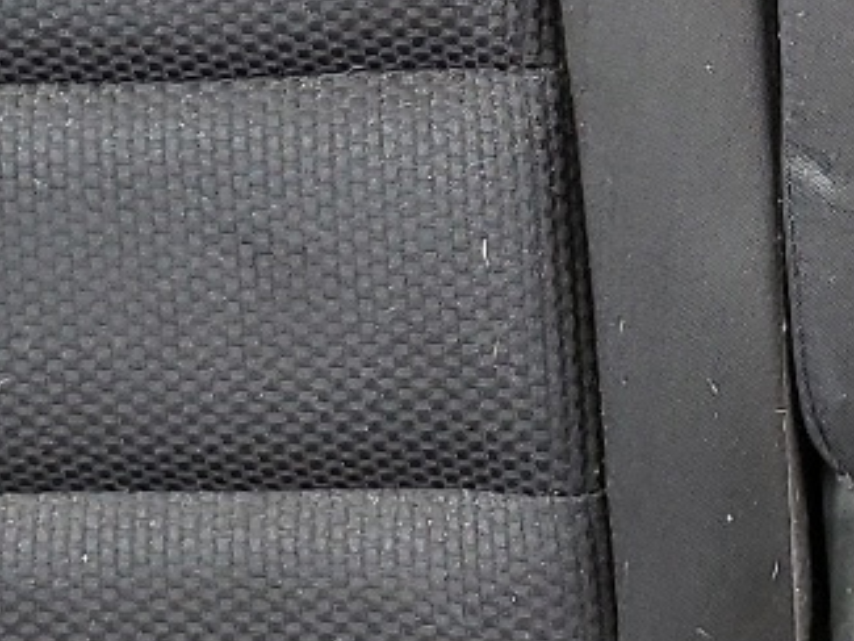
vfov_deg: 10.8
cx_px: 1267
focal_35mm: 128
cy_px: -518
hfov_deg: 14.4
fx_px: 3159
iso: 96
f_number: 1.5
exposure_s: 1/60.2
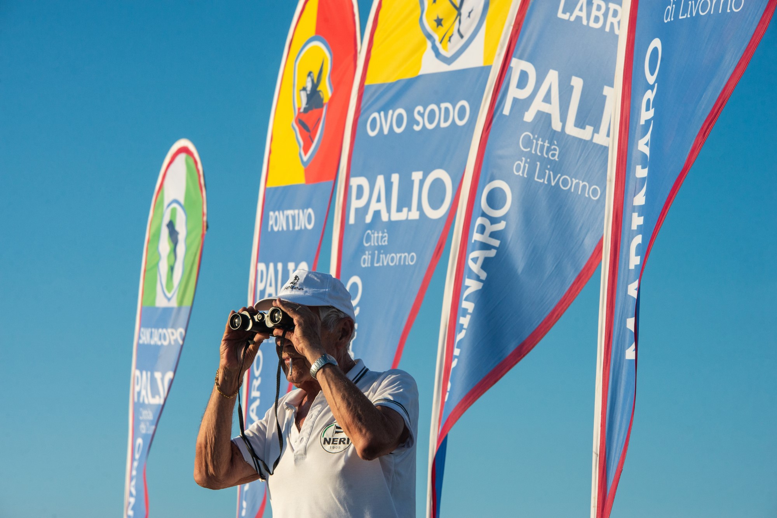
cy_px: 259
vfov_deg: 9.8
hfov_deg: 14.6
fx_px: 3023
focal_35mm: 140
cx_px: 388
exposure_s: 1/1000
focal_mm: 140
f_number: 11
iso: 560
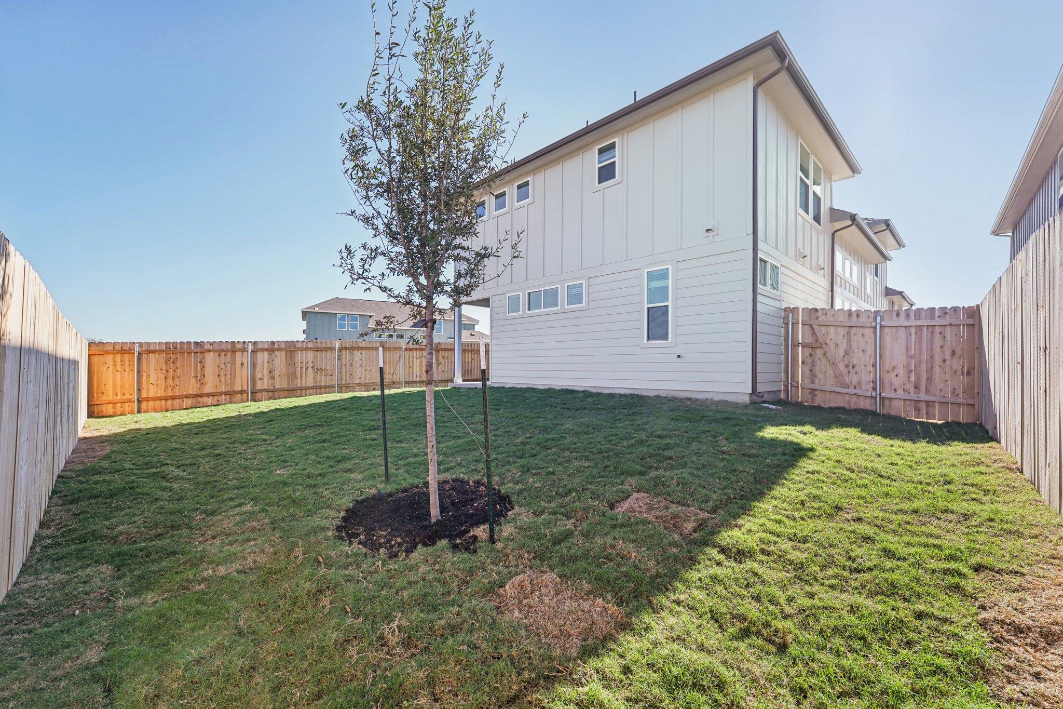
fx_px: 413
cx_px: 532
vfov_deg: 81.2
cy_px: 354
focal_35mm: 14
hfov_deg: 104.3
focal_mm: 14
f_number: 8
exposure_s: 1/640
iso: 400
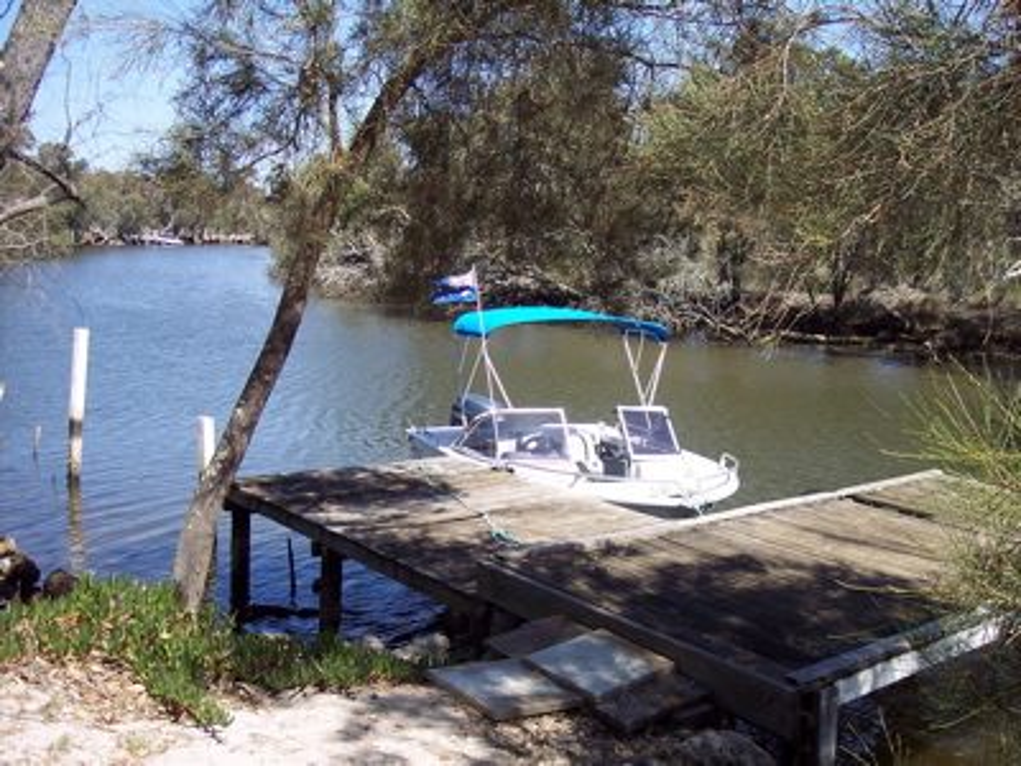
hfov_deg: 47.9
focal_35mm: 39
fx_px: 1150
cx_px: 510
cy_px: 383
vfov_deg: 36.8
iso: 100
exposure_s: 1/750
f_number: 3.4
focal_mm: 8
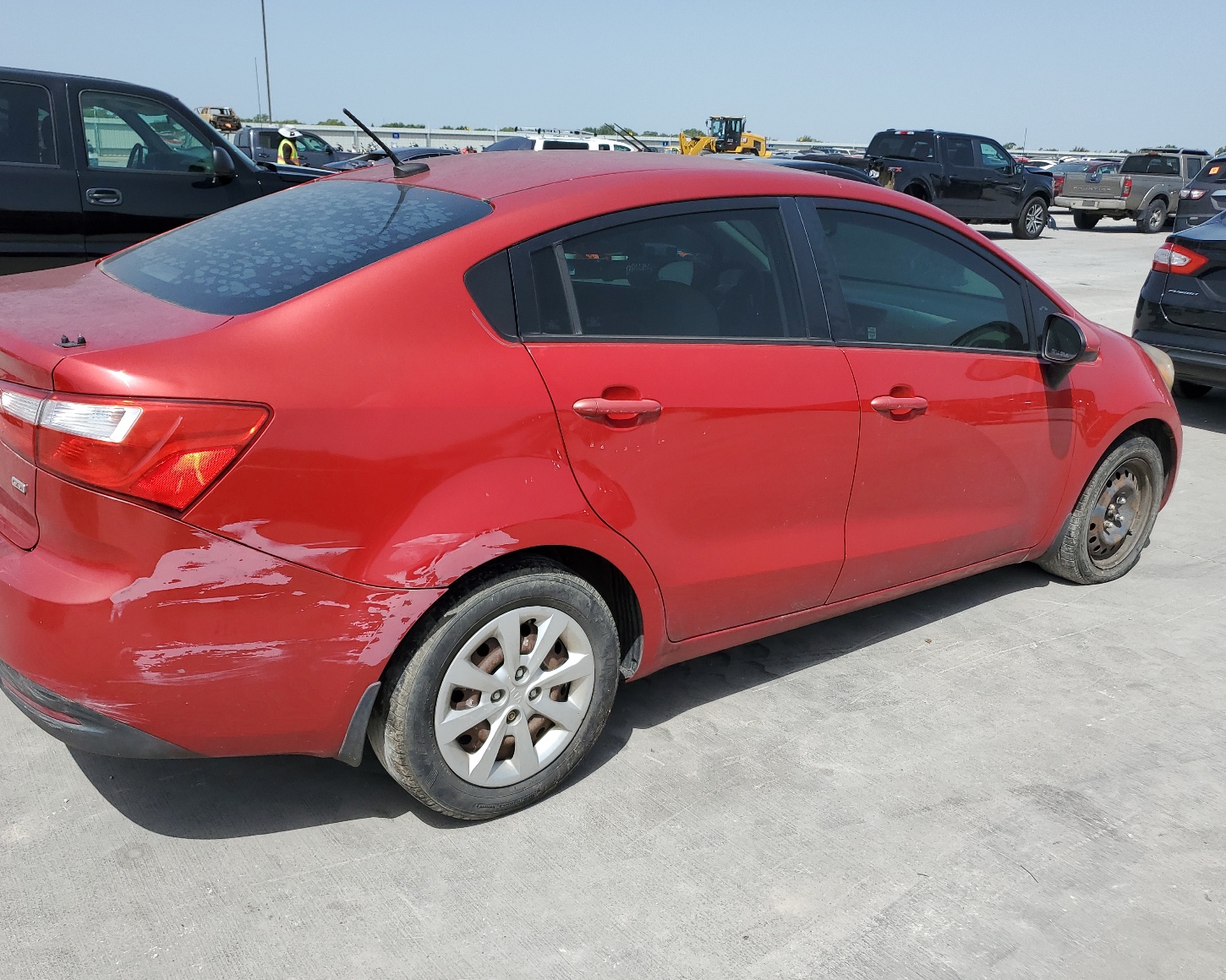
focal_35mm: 28
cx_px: 568
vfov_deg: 51.5
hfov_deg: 62.1
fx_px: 1016
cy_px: 488
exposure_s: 1/3333
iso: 50
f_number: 1.5
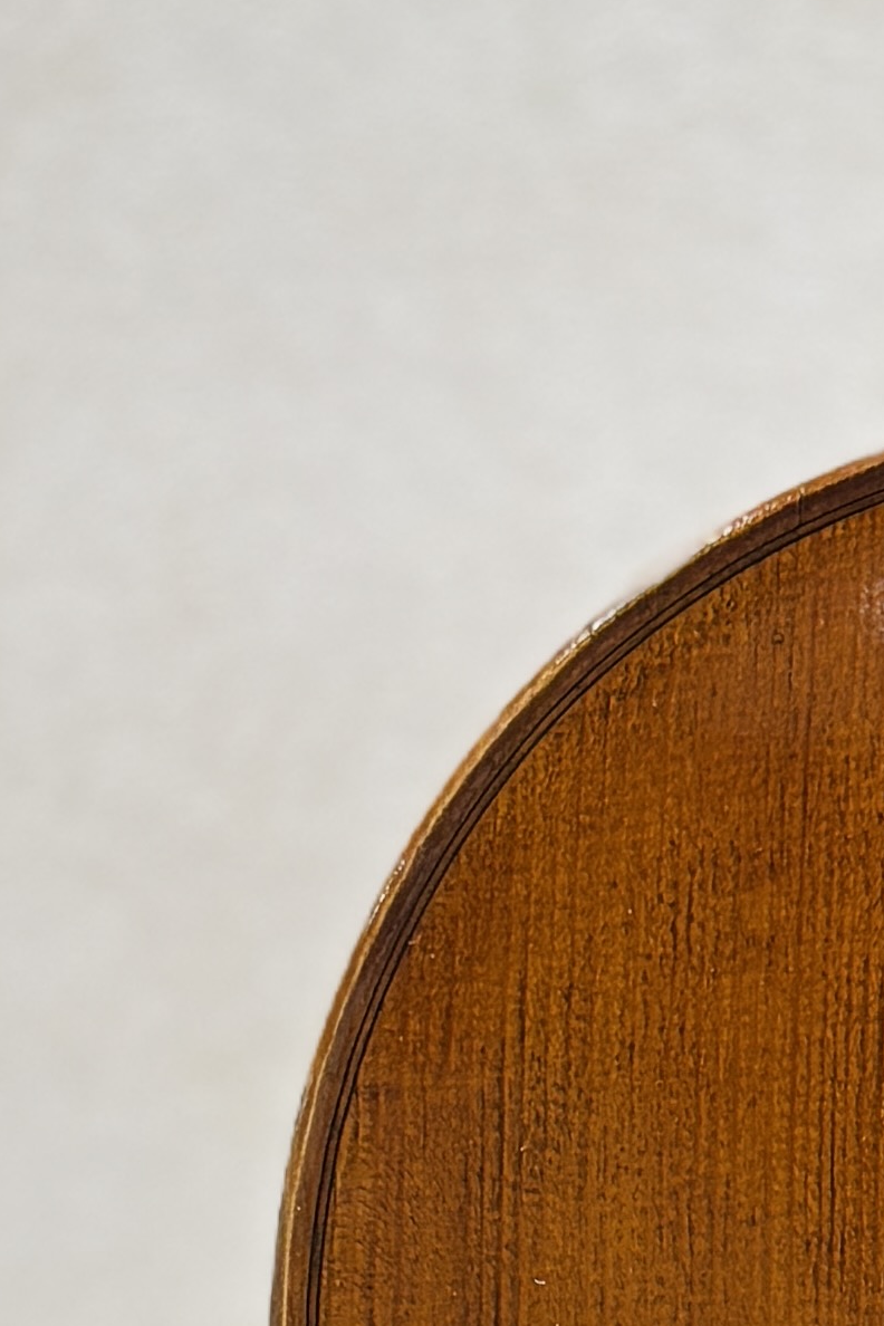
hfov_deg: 10.1
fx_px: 4788
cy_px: 2475
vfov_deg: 13.8
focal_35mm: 130
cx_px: 1496
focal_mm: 5.96
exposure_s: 1/60
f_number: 1.6
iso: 80
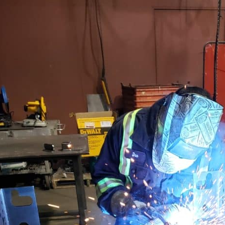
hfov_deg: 31.0
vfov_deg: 28.4
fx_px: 397
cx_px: 173
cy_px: 255
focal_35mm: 54
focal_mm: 4.3
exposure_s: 1/120
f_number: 1.5
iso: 400
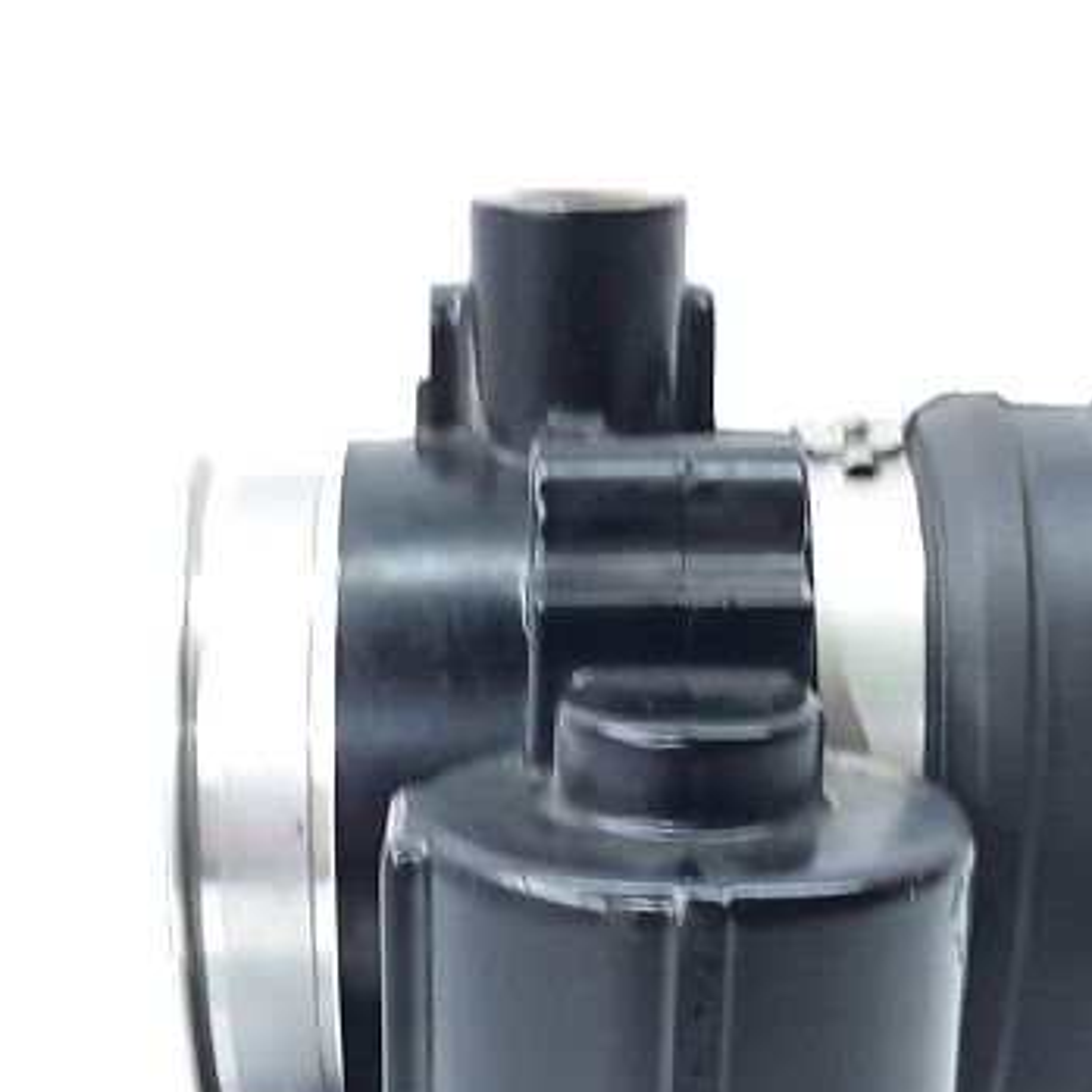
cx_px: 422
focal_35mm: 76
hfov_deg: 22.7
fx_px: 2712
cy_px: 1383
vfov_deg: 20.9
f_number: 2
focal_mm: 4.6
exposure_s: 1/50
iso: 160
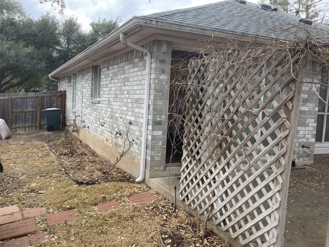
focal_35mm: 31
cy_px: 124
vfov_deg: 45.4
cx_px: 164
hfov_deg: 58.4
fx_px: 295
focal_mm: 3.3
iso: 25
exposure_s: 1/194
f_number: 2.4
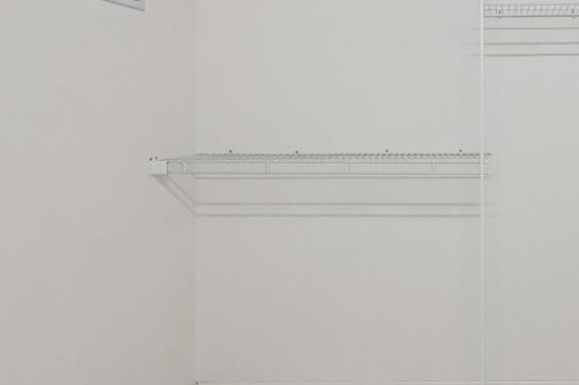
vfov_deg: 37.3
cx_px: 527
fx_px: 563
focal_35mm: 35
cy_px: 119
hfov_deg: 48.4
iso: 400
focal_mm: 14
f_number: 8
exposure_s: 1/20
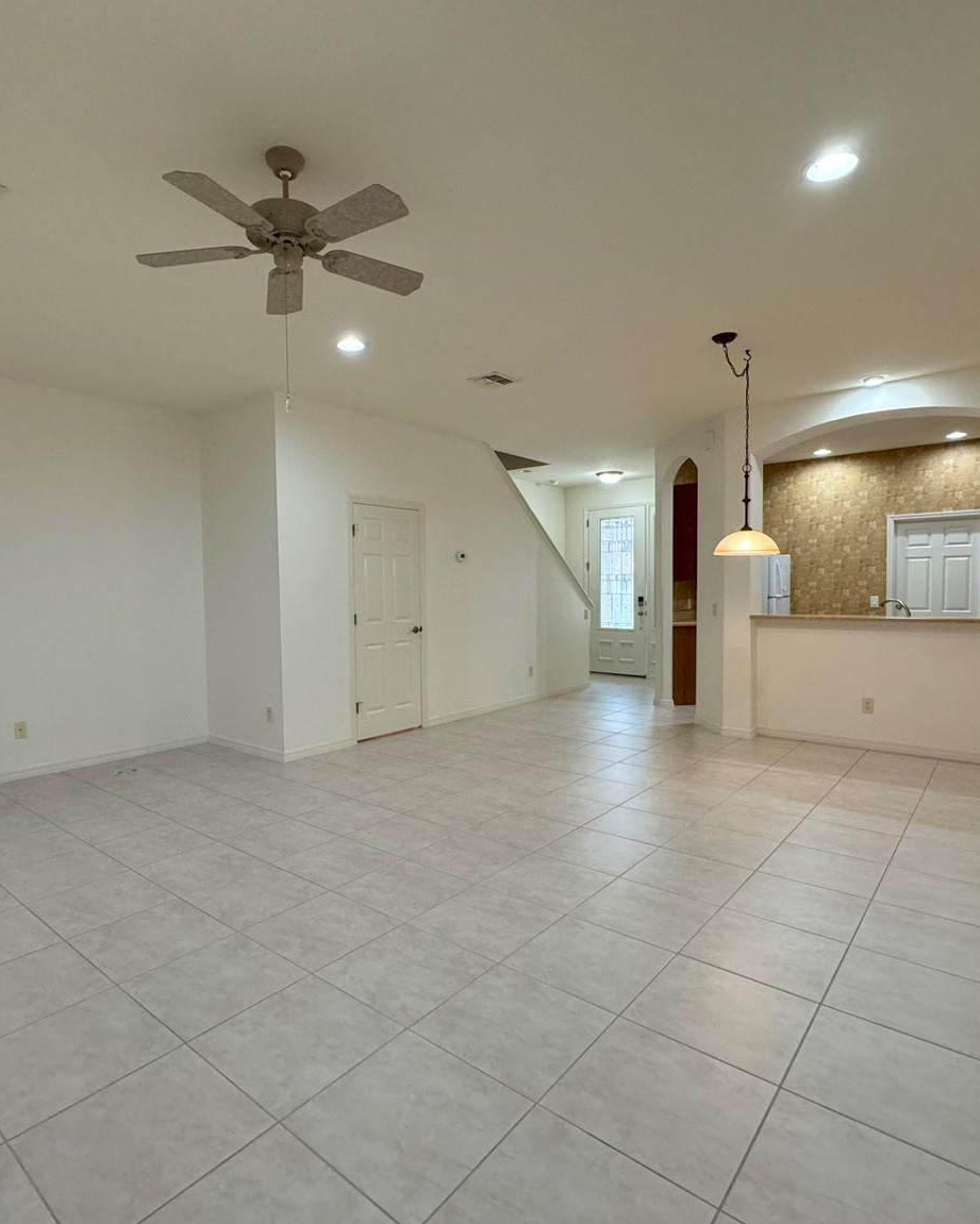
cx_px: 448
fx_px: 689
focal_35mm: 19
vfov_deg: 83.3
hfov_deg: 70.7
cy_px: 618
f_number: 2.2
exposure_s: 1/120
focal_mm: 2.22
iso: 250
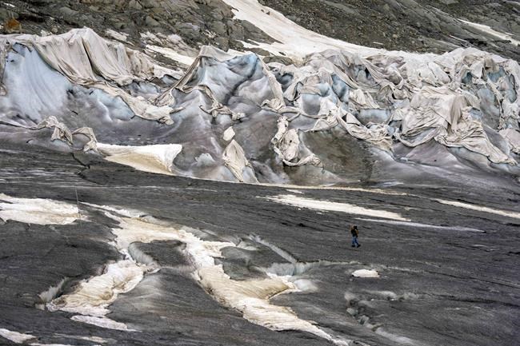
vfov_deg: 15.0
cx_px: 260
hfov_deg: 22.4
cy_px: 173
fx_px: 1314
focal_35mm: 91
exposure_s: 1/500
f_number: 5
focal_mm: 91
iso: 250
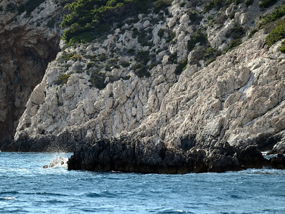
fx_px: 1968
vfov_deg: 6.2
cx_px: 154
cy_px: 107
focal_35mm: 239
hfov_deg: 8.3
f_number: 5.3
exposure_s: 1/1000
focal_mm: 220
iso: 250
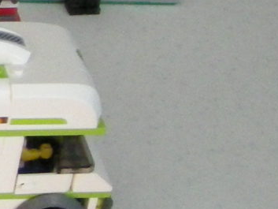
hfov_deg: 7.2
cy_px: -203
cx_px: -443
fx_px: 2049
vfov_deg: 5.7
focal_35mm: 255
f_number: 3.1
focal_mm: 7.1
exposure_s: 1/27
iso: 400
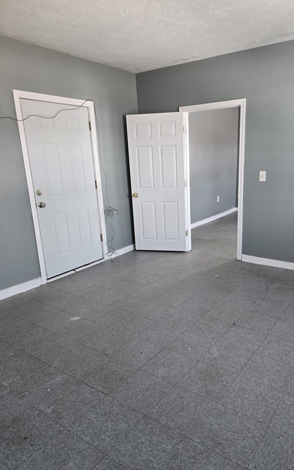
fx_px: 321
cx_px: 170
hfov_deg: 49.1
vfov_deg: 72.5
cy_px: 239
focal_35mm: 25
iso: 80
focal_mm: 6.3
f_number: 1.7
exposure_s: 1/60
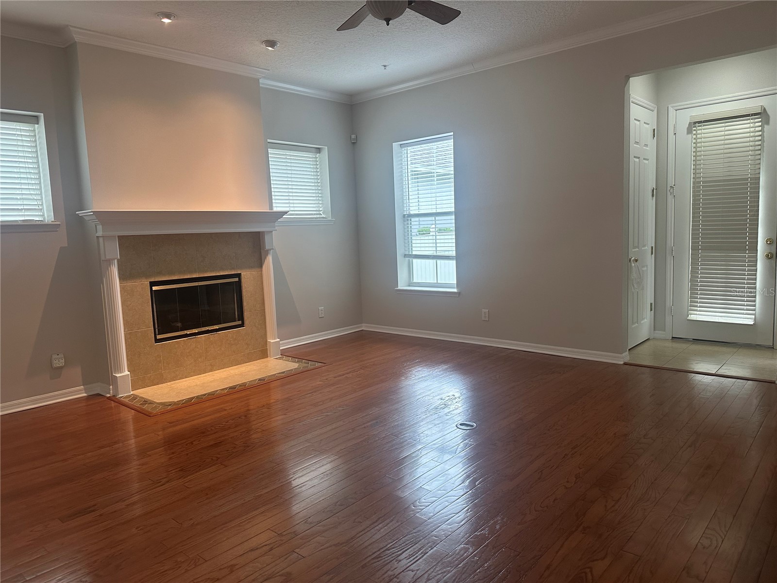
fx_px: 539
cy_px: 292
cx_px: 388
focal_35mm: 24
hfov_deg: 71.6
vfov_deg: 56.8
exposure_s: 1/120
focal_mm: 6.86
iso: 200
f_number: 1.78
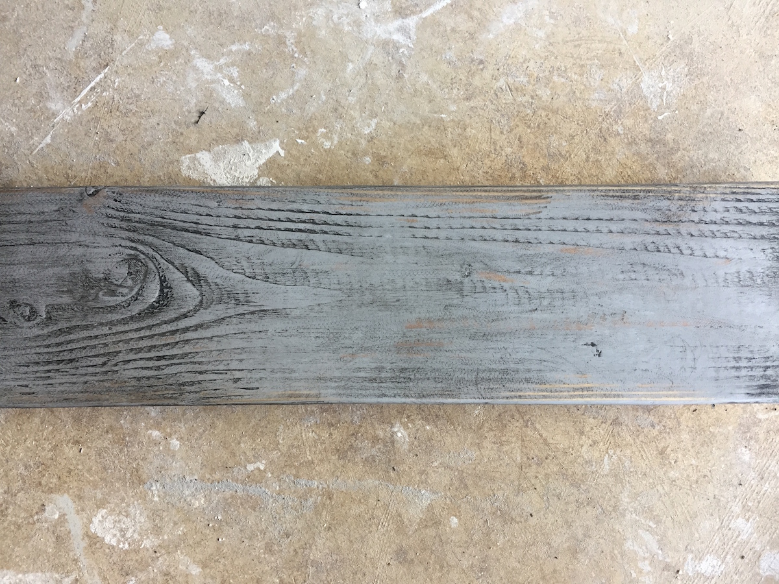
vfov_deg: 48.2
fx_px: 653
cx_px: 390
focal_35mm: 29
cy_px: 292
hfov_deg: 61.7
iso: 32
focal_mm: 4.15
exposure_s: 1/40
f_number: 2.2
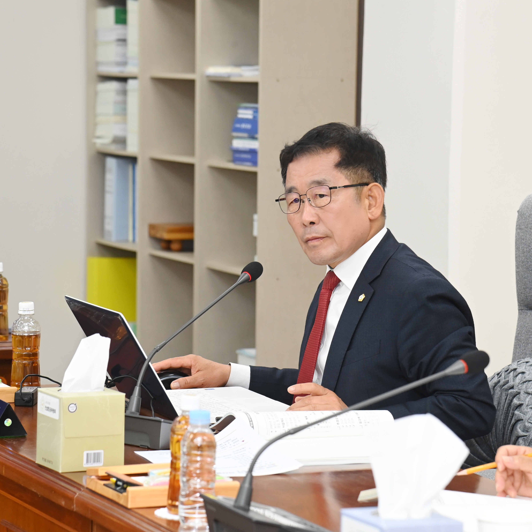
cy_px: 265
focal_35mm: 154
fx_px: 2678
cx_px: 256
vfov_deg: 11.3
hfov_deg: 11.3
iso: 3200
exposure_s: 1/250
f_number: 6.3
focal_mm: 120
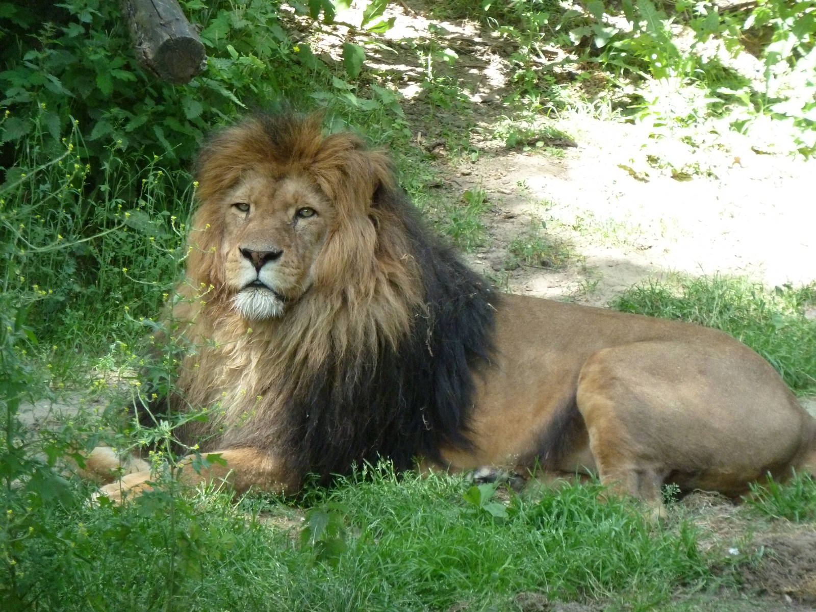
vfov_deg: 6.6
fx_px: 5304
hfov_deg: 8.8
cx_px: 408
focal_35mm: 225
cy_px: 306
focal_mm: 37
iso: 500
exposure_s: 1/160
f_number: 4.6
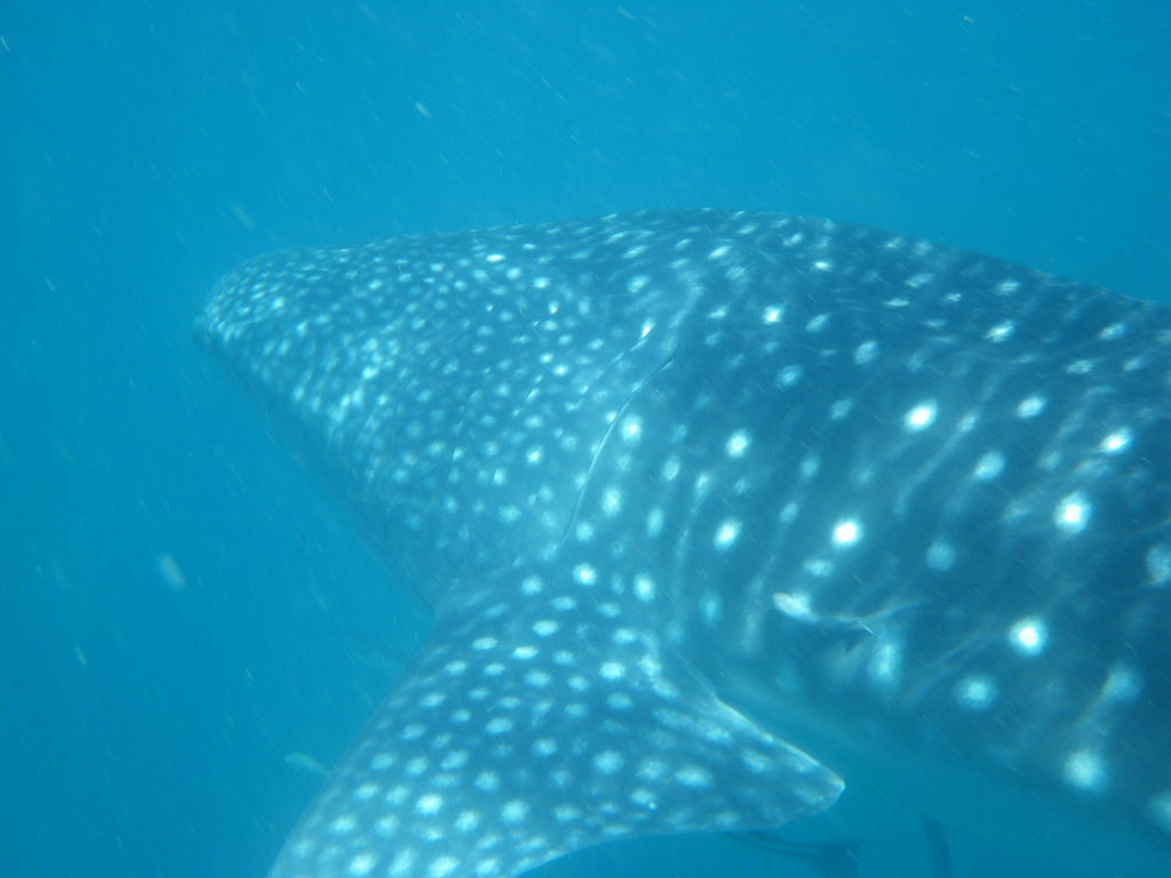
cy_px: 439
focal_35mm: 51
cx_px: 586
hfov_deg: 37.5
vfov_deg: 28.6
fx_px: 1725
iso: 64
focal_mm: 9.1
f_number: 4.4
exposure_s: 1/60
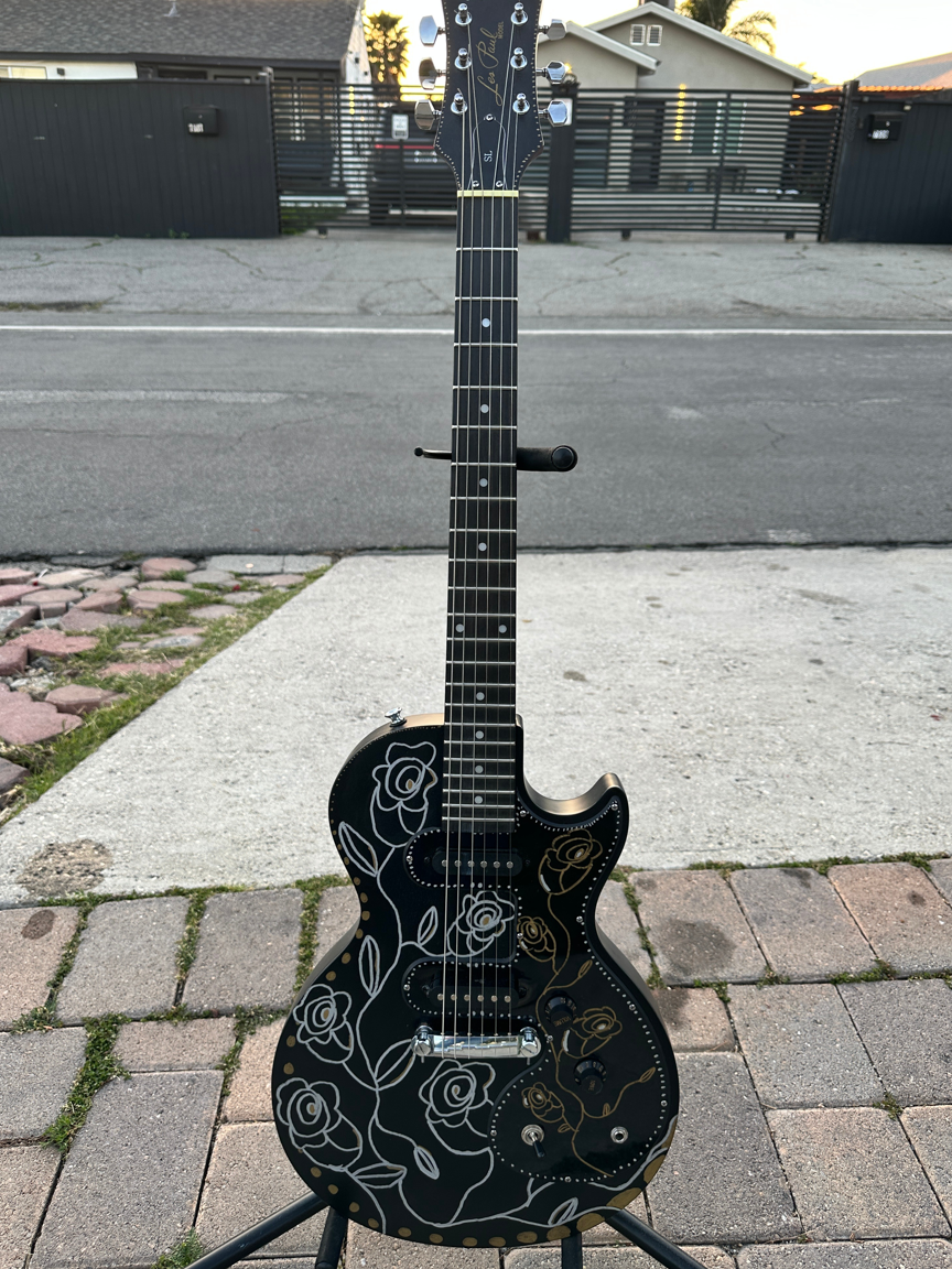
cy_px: 612
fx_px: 917
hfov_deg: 54.9
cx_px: 484
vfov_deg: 69.4
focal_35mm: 25
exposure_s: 1/121
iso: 64
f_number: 1.78
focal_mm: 6.86
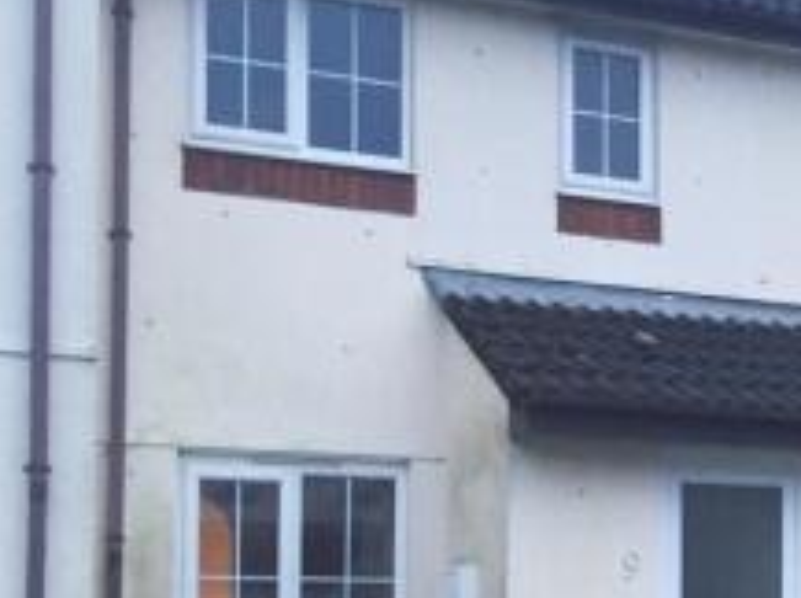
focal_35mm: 78
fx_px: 1802
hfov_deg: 23.4
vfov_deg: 18.4
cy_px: 585
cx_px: 891
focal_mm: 4.15
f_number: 2.2
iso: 64
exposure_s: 1/33
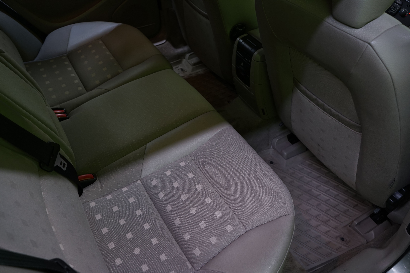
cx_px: 205
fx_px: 364
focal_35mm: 32
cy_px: 136
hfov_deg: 58.7
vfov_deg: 41.1
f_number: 5.6
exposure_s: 1/13
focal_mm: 32
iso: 640
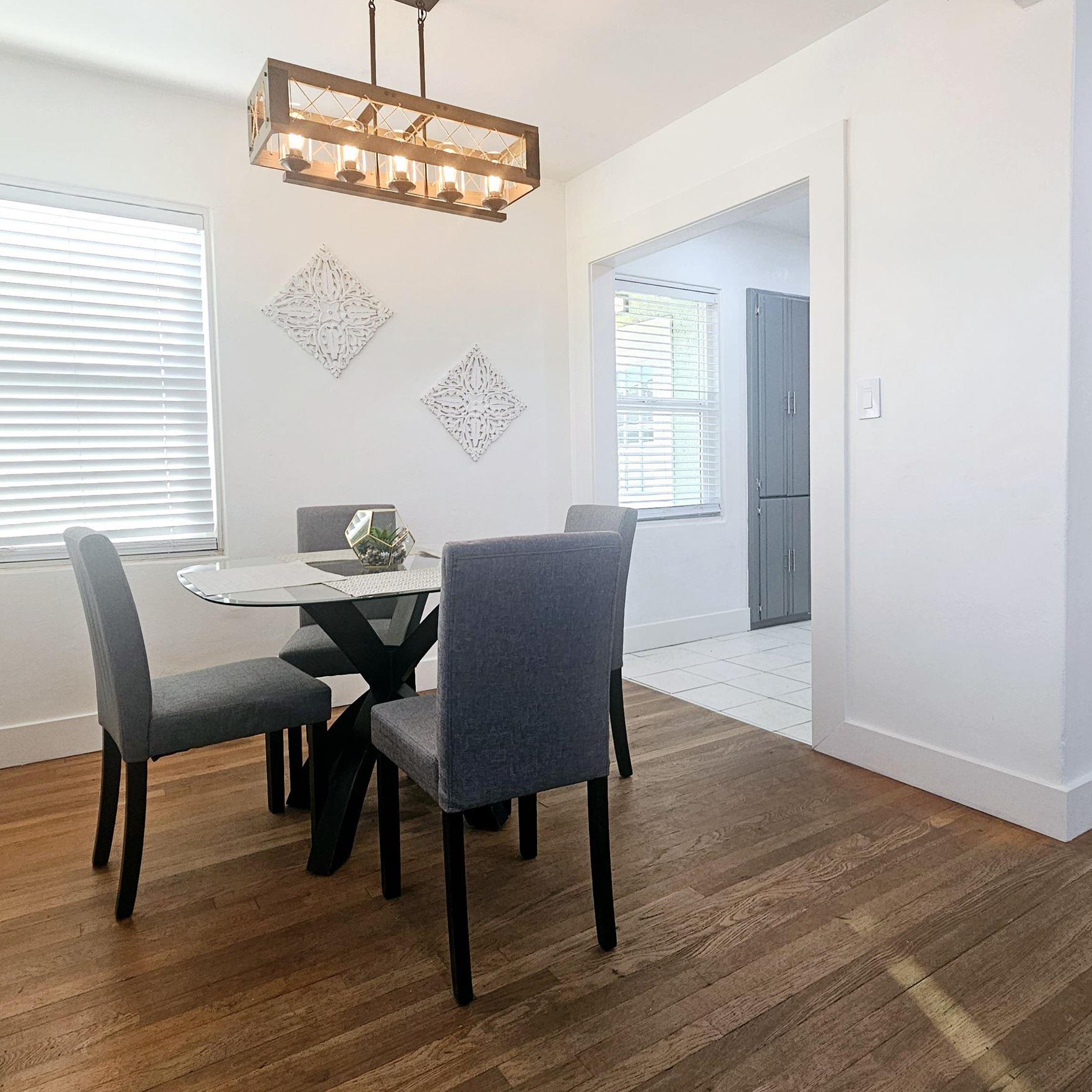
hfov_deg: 74.7
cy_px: 501
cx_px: 590
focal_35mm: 20
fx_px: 714
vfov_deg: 74.7
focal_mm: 2.2
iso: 64
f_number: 2.2
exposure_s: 1/60.2
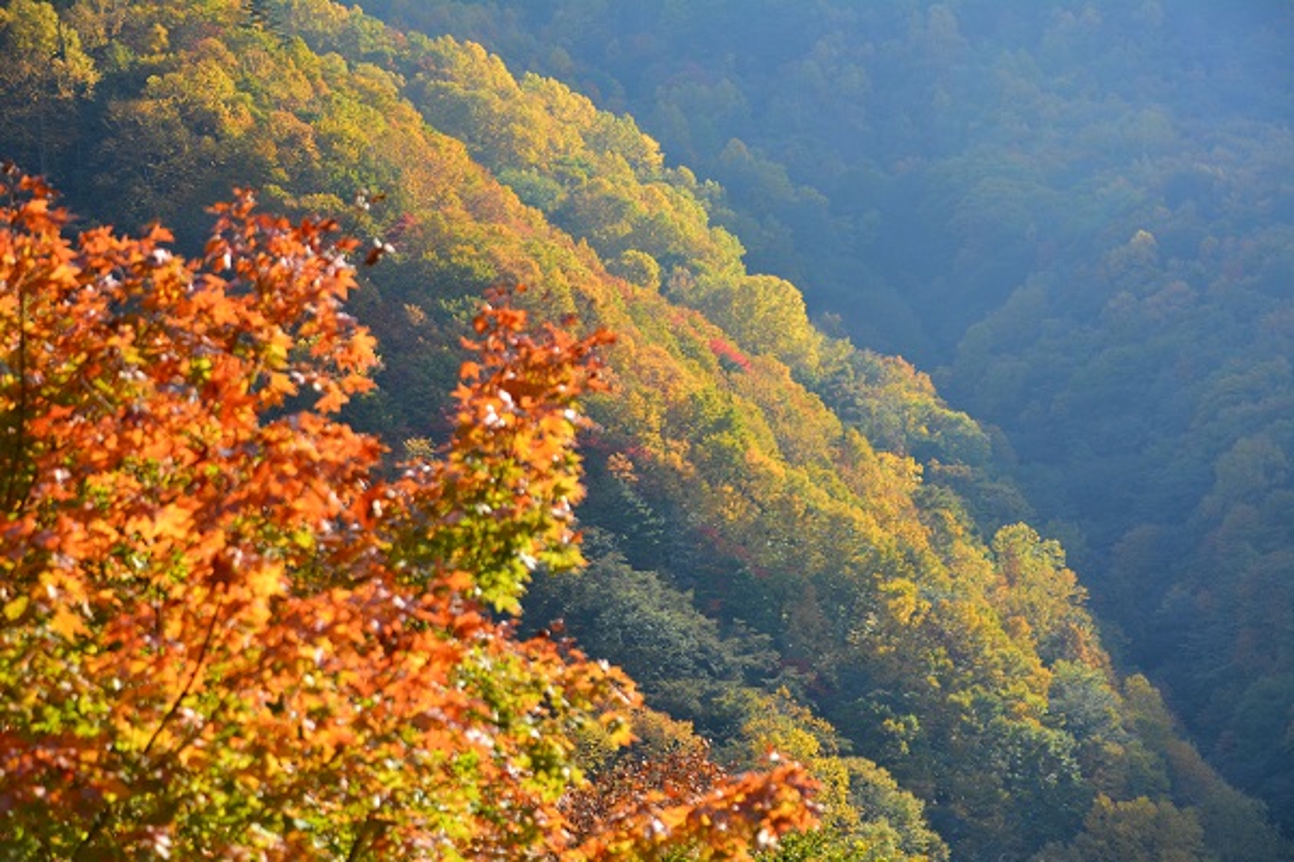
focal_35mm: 75
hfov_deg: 27.0
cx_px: 647
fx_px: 2696
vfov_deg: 18.2
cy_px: 431
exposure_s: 1/500
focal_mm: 50
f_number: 4.8
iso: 400
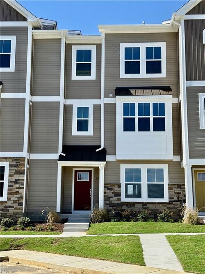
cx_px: 102
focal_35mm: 48
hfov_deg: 30.3
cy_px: 137
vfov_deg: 39.7
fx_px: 379
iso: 64
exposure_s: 1/3378
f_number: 1.78
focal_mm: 6.76
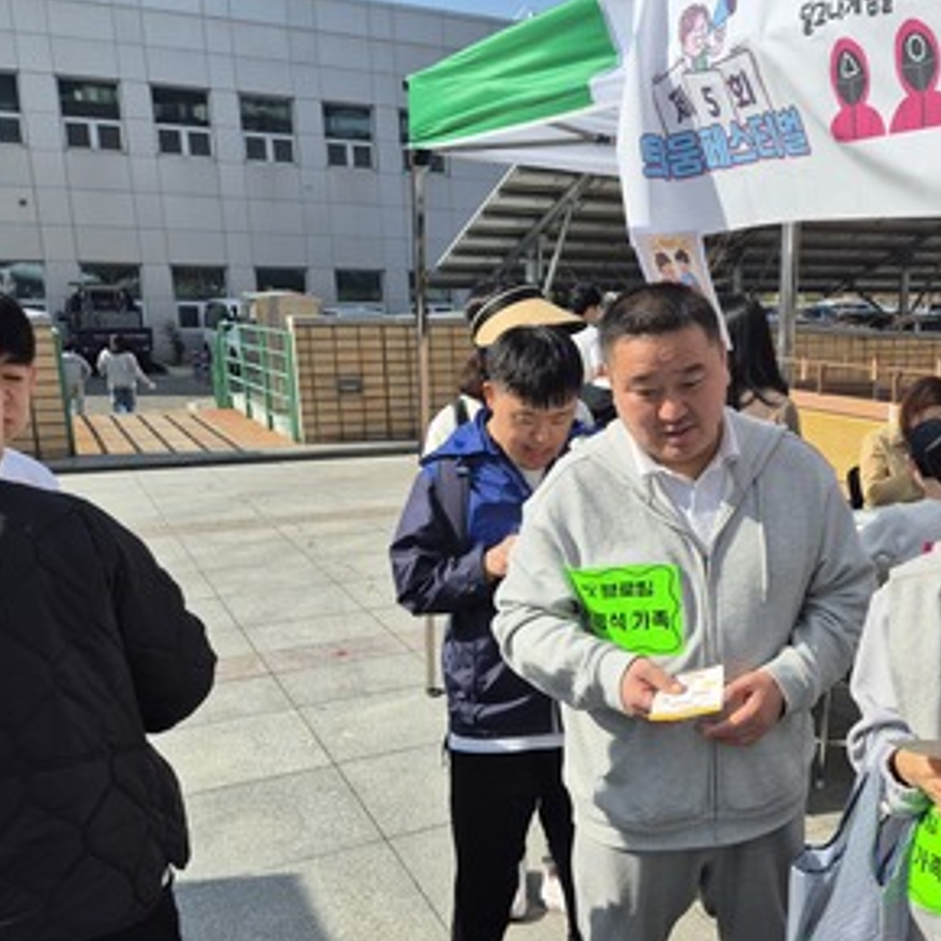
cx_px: 694
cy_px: 582
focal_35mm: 35
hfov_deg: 45.7
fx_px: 1076
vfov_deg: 46.8
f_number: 1.8
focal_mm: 5.4
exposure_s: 1/1752
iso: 25
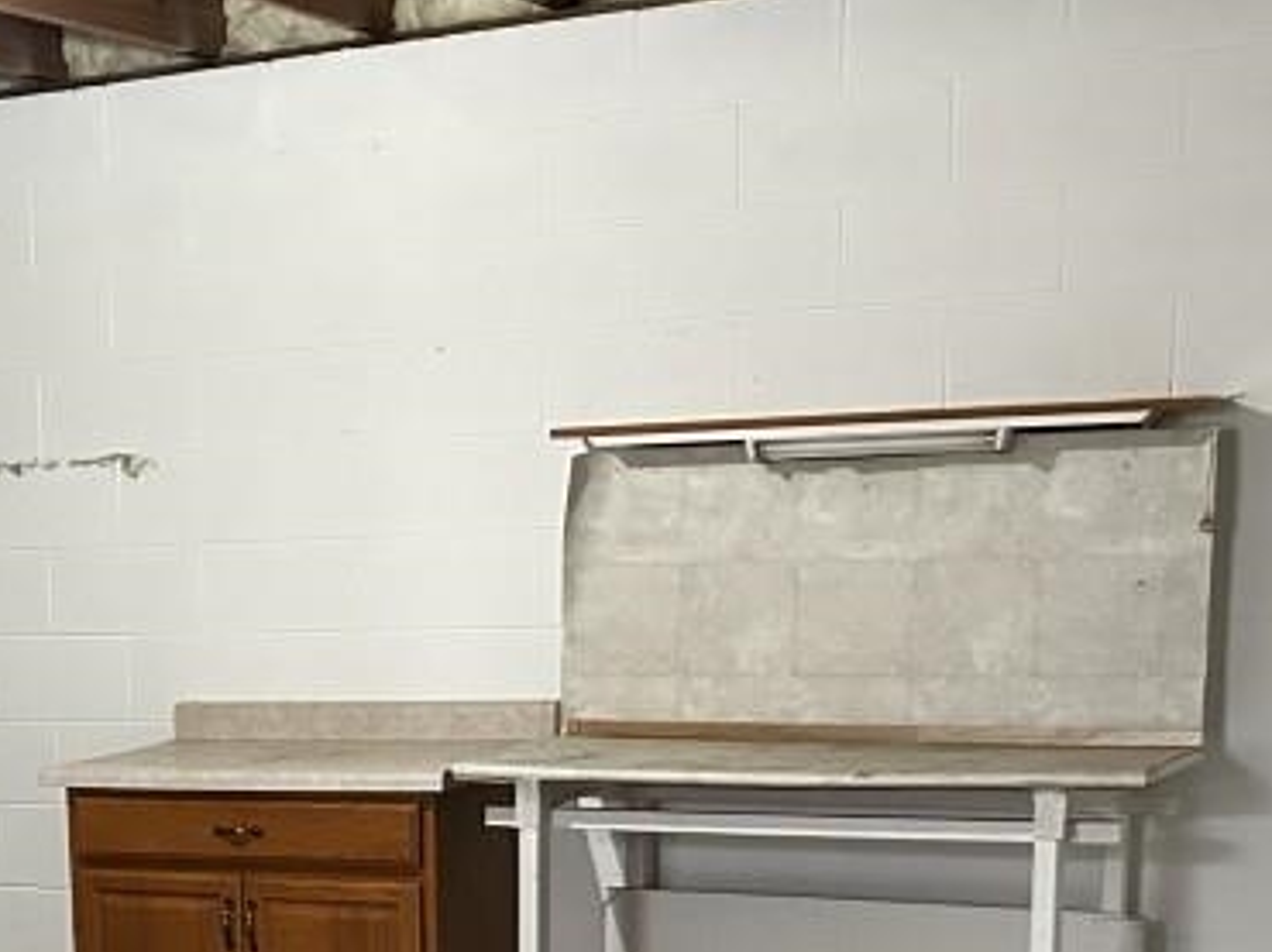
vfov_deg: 19.7
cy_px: 979
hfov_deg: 25.7
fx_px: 2644
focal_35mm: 72
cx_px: 10
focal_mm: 5.7
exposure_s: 1/40
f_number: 1.5
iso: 640
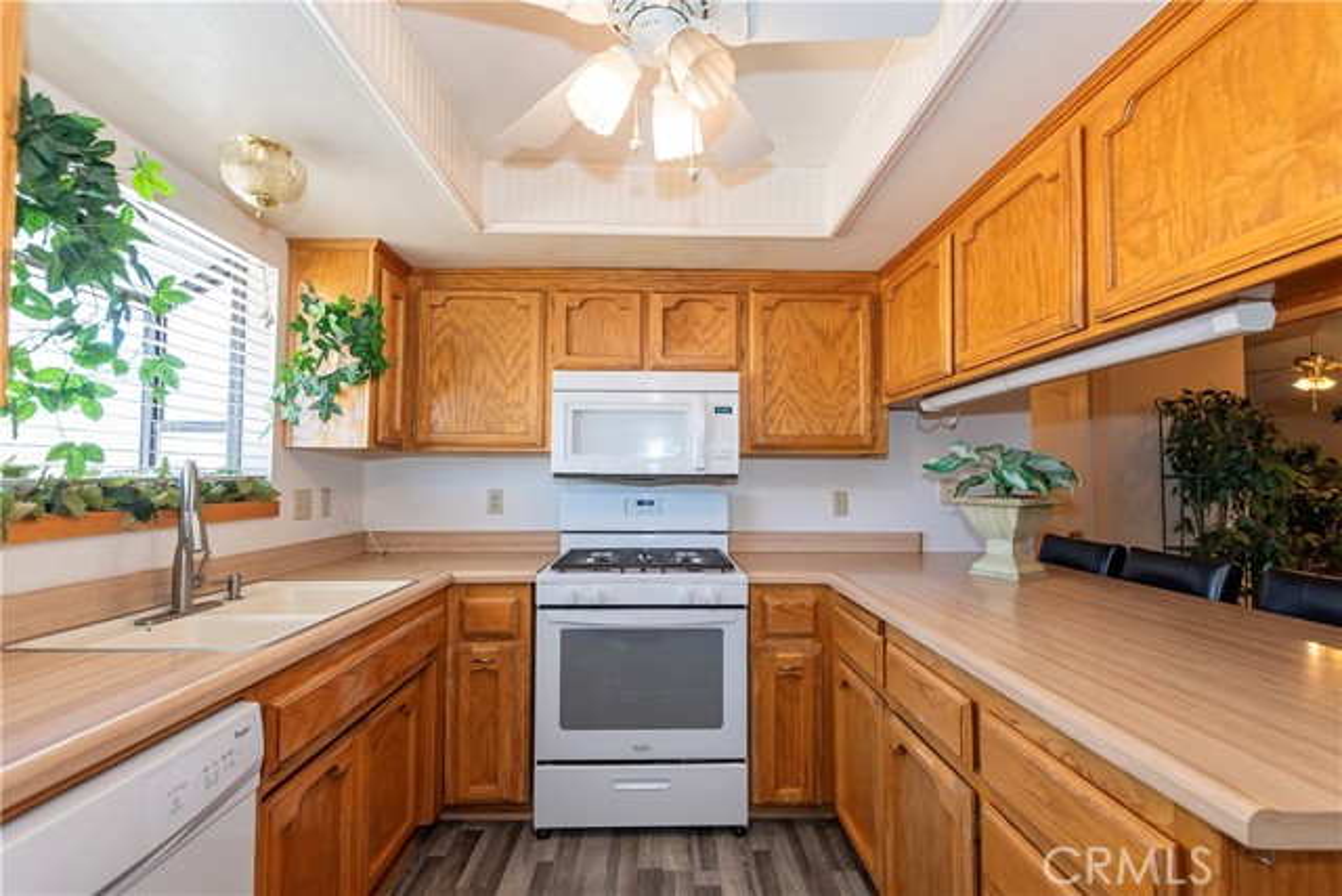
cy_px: 448
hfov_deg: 100.4
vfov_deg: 77.4
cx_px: 671
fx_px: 559
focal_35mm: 15
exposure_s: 1/100
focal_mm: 10
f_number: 5.6
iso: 400
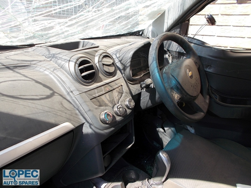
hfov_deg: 67.3
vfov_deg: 53.1
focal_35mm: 26
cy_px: 94
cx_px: 126
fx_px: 189
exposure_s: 1/160
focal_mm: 4.6
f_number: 3.2
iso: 80
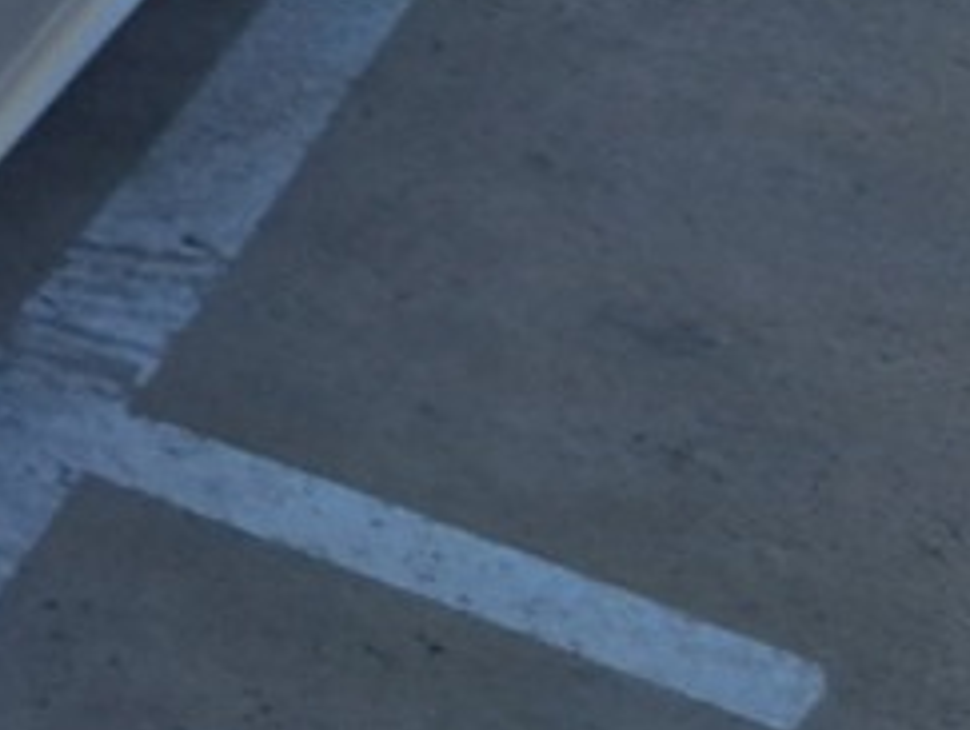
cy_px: -247
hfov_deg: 11.8
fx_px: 3985
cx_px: -1225
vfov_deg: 10.2
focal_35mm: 142
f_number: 1.8
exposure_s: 1/887
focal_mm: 4
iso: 50
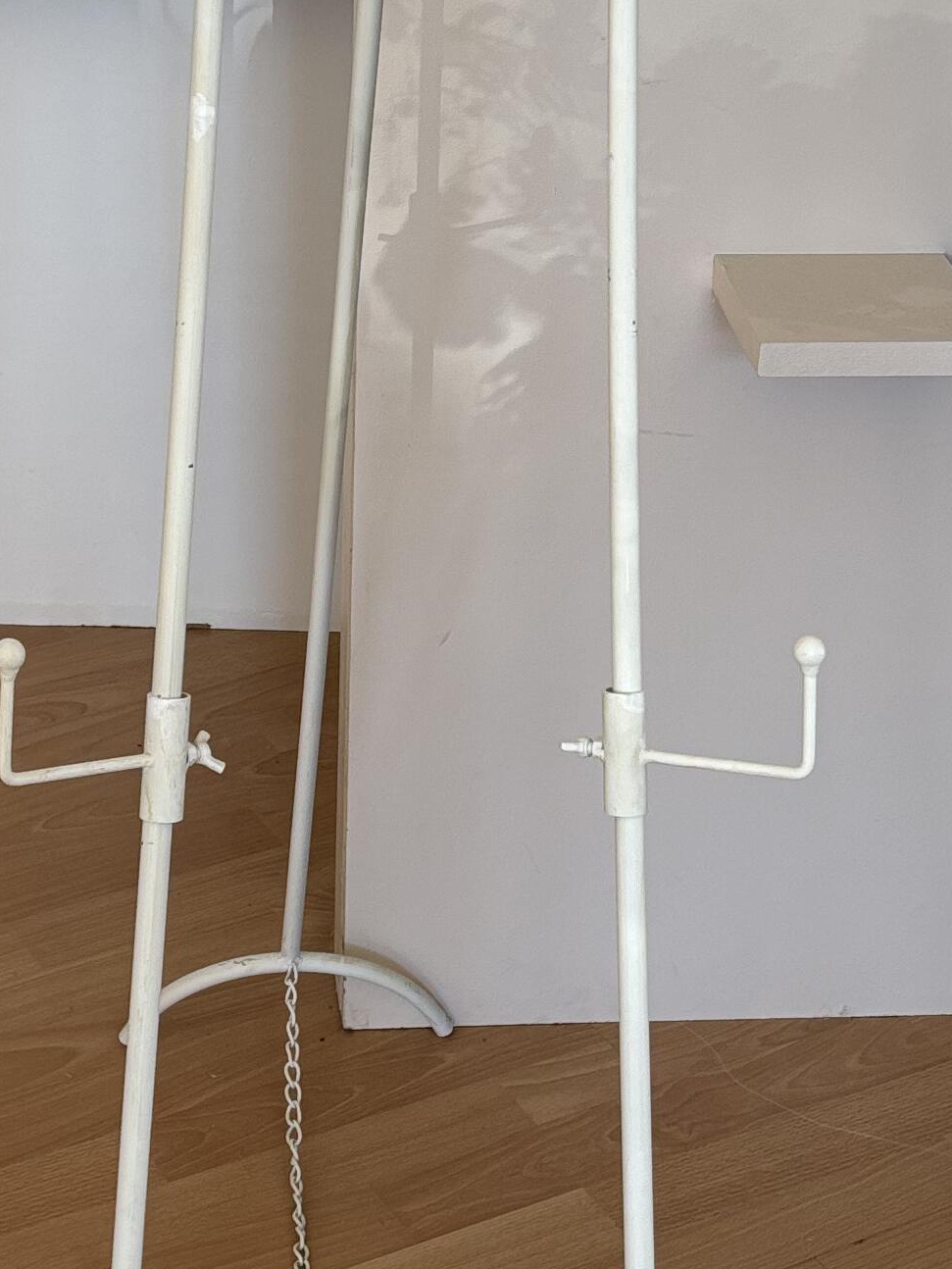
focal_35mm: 81
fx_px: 2969
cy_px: 332
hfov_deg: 18.2
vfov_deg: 23.9
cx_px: 326
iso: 50
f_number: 1.6
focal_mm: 5.96
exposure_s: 1/121
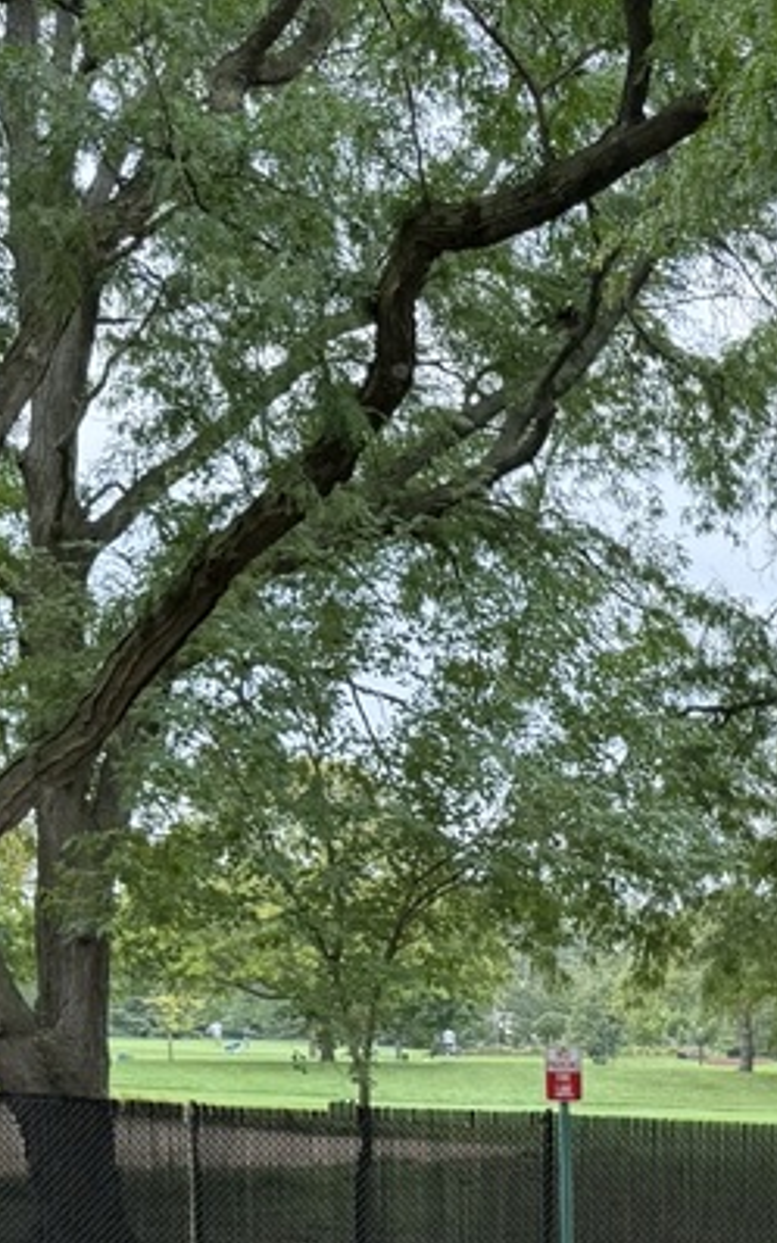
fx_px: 2336
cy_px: 1434
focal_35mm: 69
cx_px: 992
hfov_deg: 17.7
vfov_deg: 26.9
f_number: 1.78
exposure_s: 1/340
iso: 80
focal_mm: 6.76
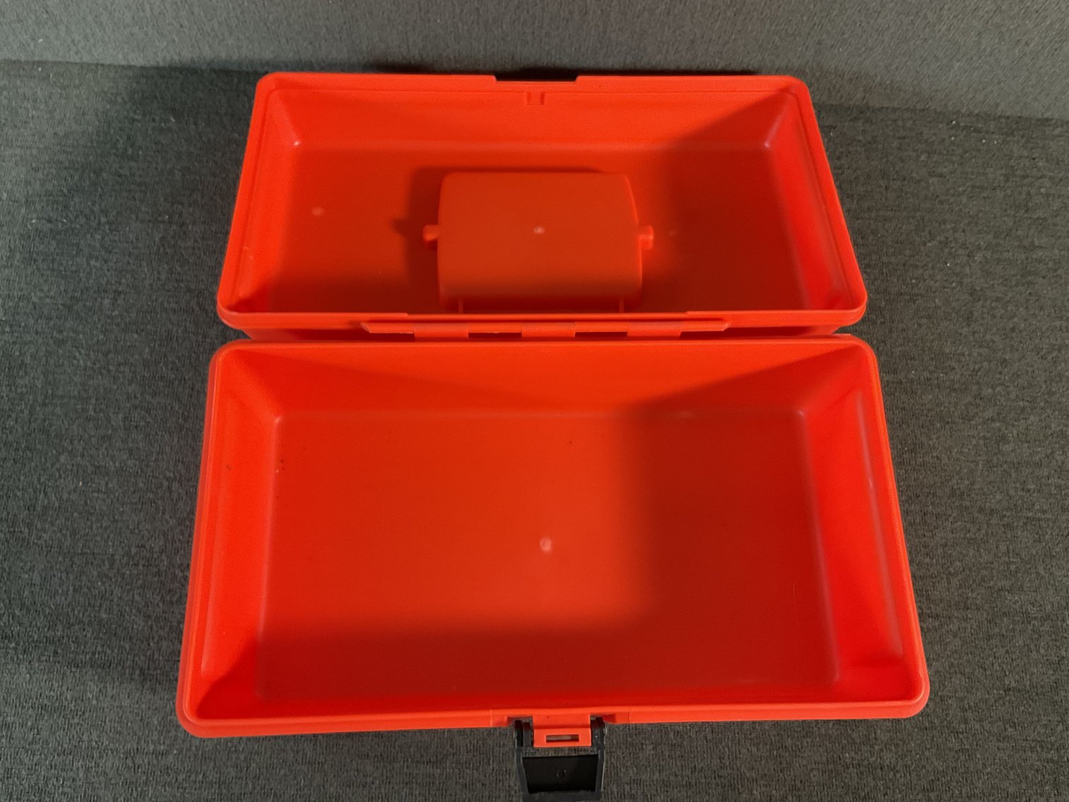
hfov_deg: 61.7
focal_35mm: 29
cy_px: 401
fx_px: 896
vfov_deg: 48.2
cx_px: 534
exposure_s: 1/60
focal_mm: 3
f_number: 1.8
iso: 200
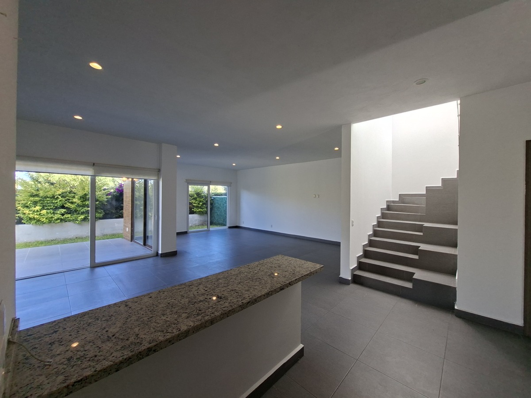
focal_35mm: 13
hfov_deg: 106.2
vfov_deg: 89.9
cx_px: 266
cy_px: 199
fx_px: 199
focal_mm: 1.74
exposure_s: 1/120
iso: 50
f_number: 2.2
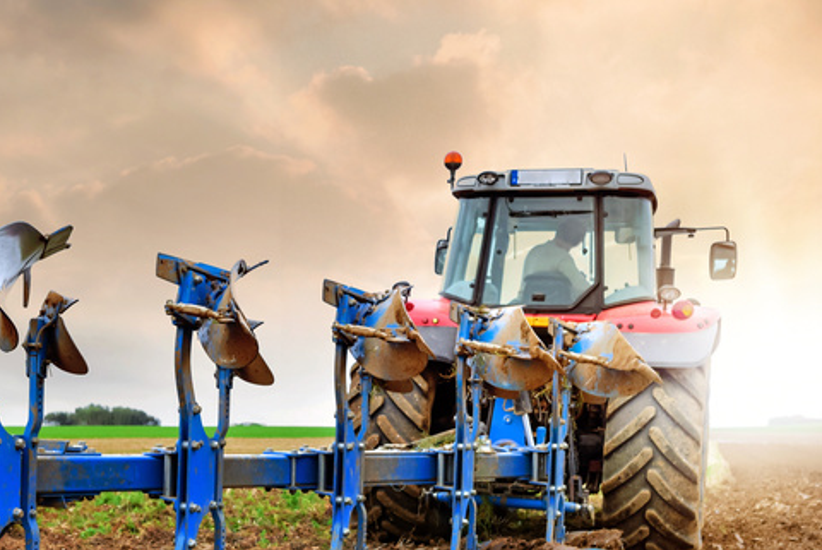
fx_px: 1028
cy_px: 378
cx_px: 312
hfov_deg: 43.3
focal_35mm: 45
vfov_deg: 29.7
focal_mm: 24
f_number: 4.5
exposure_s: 1/400
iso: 400
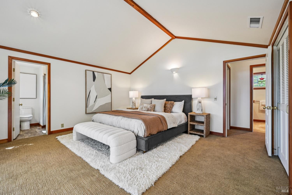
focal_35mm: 15
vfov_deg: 77.3
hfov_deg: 100.4
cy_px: 98
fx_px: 122
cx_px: 146
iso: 800
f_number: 11
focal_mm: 15
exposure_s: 1/25
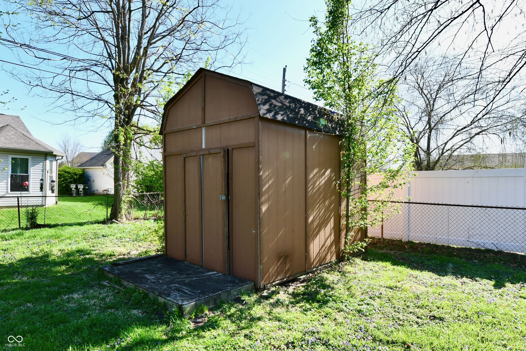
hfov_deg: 104.3
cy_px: 176
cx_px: 263
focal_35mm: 14
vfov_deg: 81.2
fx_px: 205
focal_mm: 14
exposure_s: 1/400
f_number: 10
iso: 640
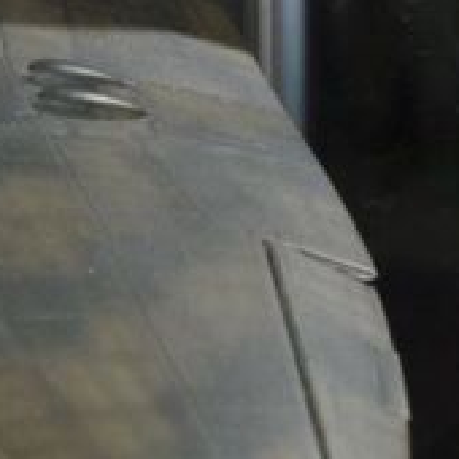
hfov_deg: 4.3
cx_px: 111
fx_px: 6046
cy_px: -113
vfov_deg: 4.3
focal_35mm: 403
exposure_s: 1/200
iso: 200
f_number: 13
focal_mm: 42
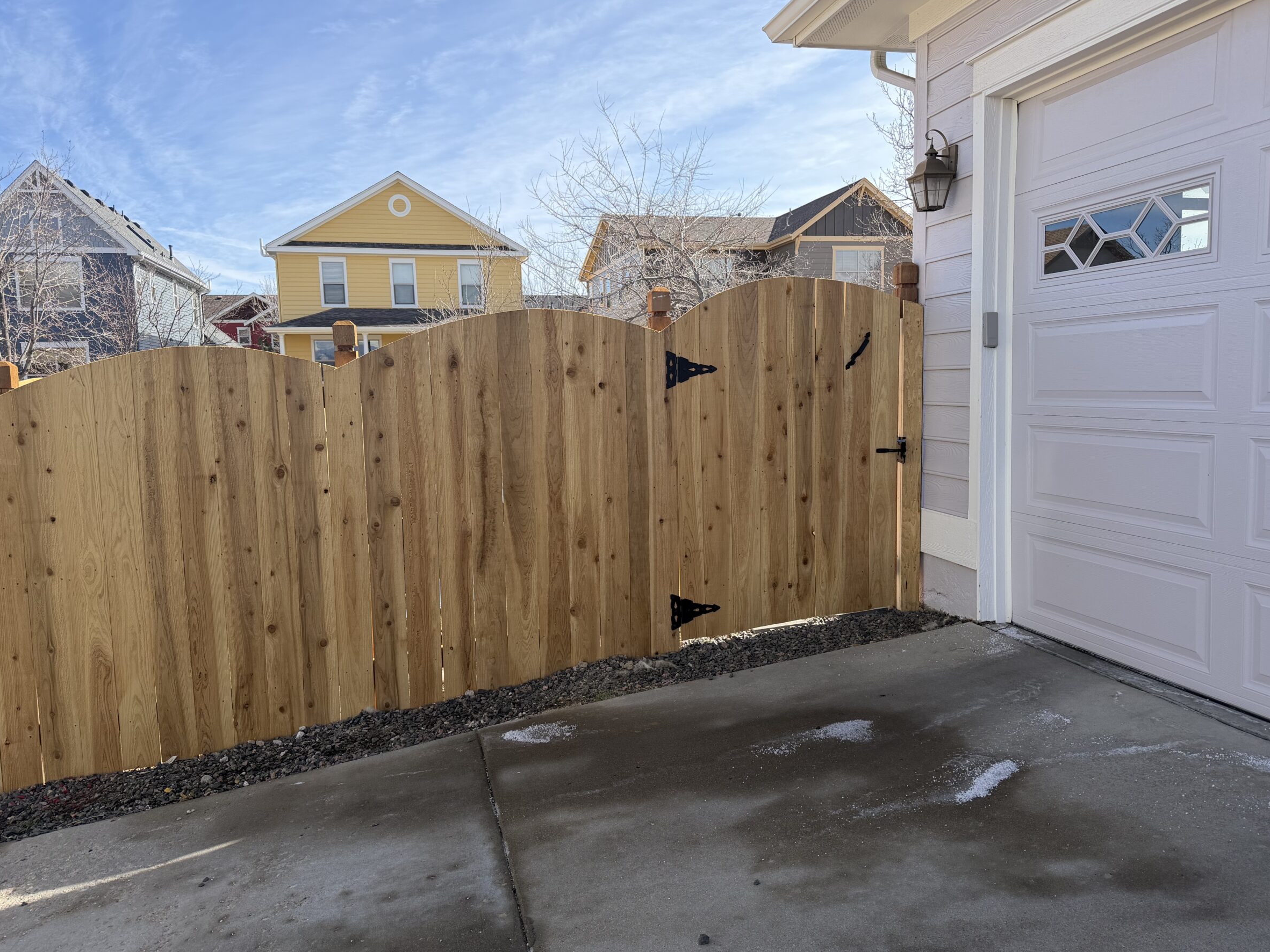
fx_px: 954
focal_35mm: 26
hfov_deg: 67.3
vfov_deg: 53.1
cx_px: 652
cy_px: 481
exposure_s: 1/2299
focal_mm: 6.76
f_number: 1.78
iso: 100
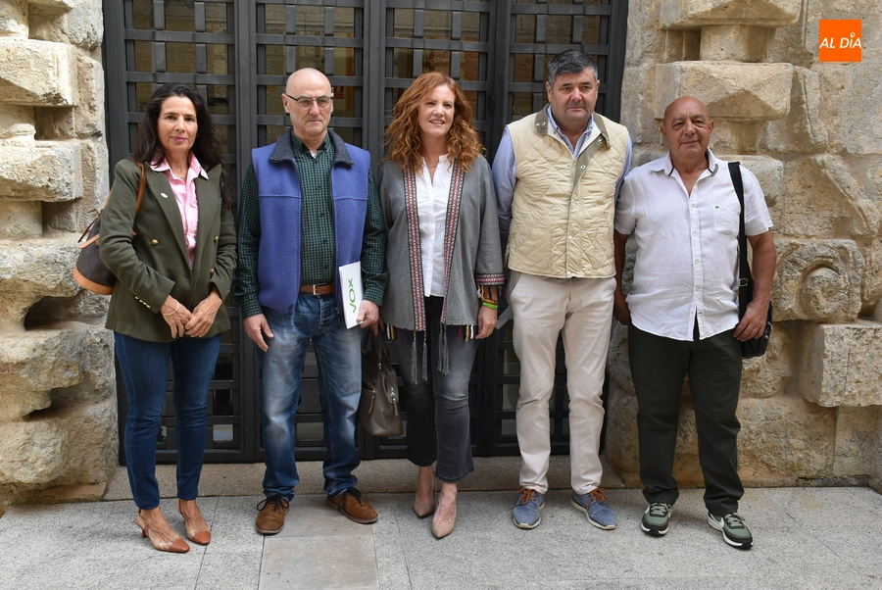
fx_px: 956
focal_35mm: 39
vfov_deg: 34.3
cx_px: 441
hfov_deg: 49.5
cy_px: 295
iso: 400
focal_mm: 26
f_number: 7.1
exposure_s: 1/200
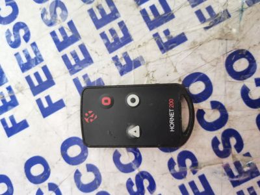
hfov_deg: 67.3
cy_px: 98
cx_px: 130
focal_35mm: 26
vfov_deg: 53.1
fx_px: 195
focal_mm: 5.58
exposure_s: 1/24
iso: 1600
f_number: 1.8
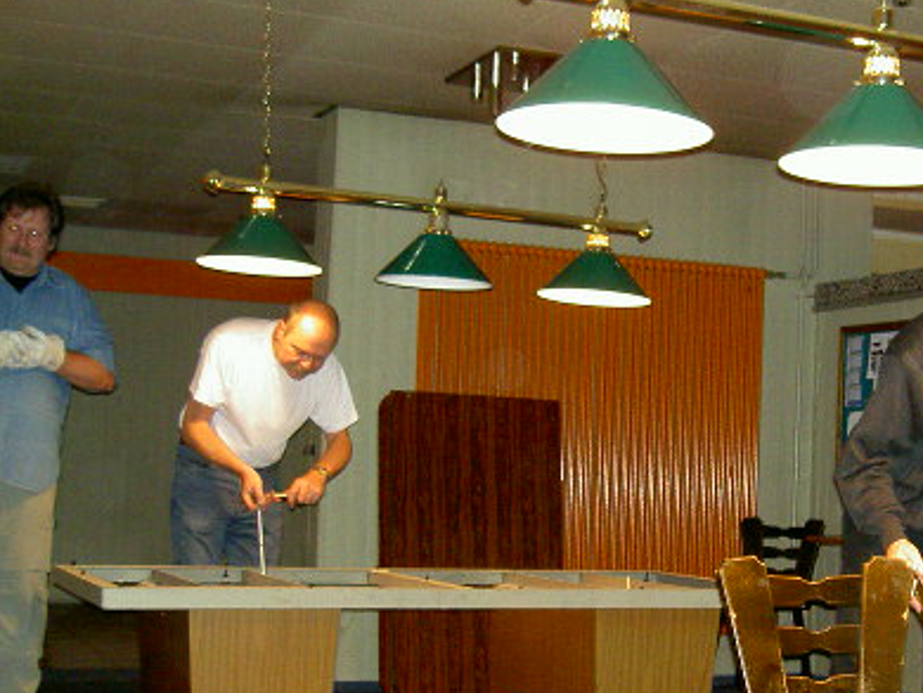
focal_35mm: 64
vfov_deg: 22.8
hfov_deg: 29.8
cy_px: 478
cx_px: 682
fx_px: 1708
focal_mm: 8
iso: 100
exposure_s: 1/59.5
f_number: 2.8
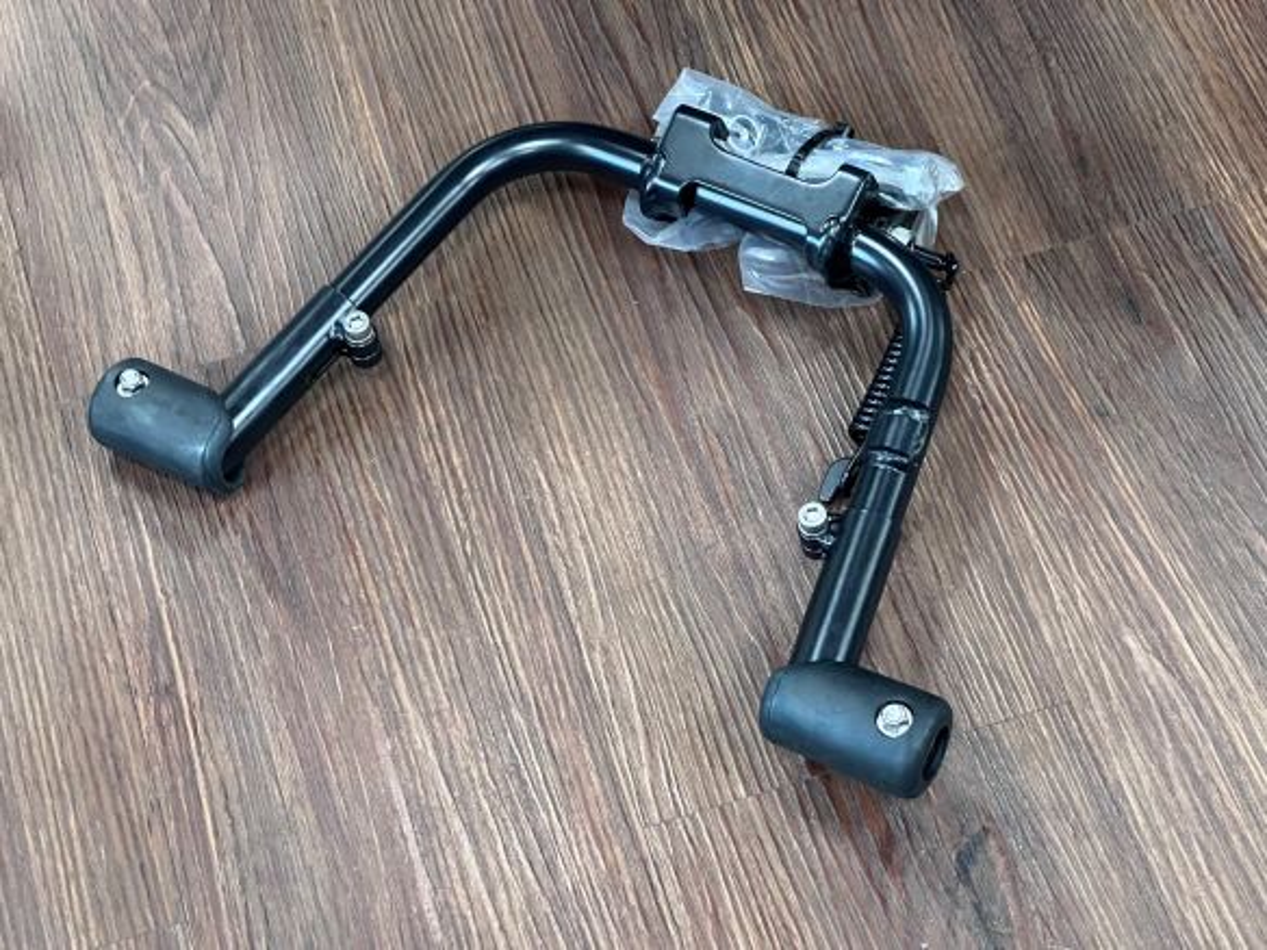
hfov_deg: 25.3
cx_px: 634
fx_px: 2818
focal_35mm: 77
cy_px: 475
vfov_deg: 19.1
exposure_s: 1/50
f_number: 2.8
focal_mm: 9
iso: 640
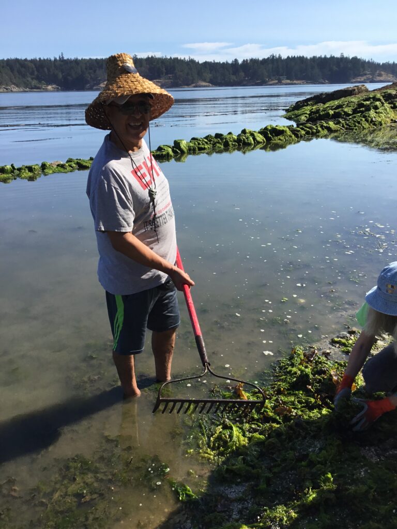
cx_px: 198
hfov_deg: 45.4
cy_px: 264
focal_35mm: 31
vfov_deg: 58.4
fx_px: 474
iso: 25
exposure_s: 1/1116
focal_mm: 3.3
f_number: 2.4
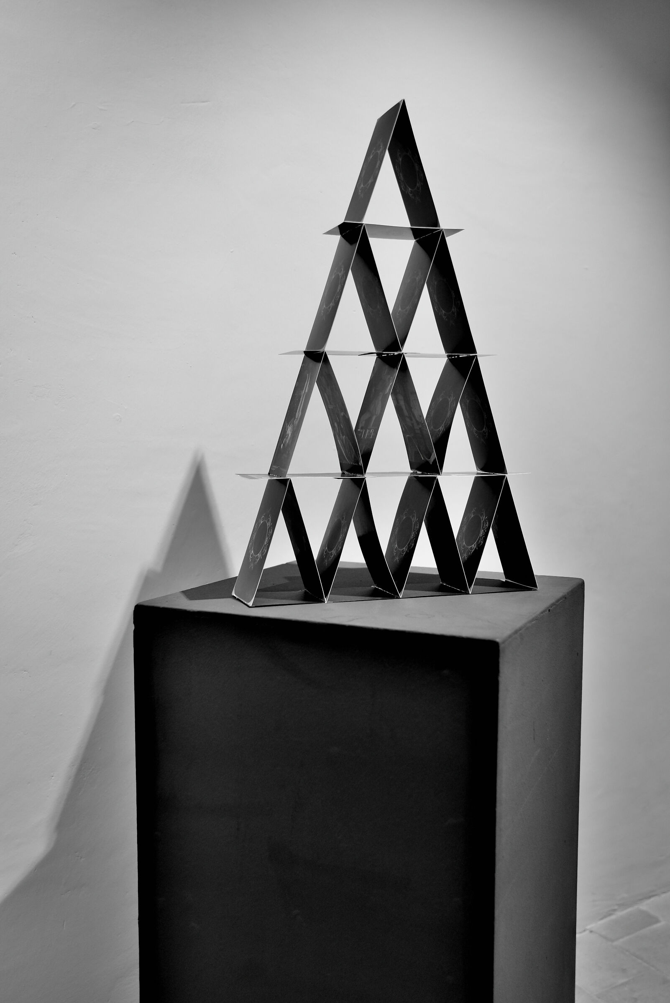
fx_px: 976
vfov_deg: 54.4
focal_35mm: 35
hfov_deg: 37.9
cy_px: 502
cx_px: 335
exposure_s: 1/125
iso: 640
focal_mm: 35
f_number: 2.8
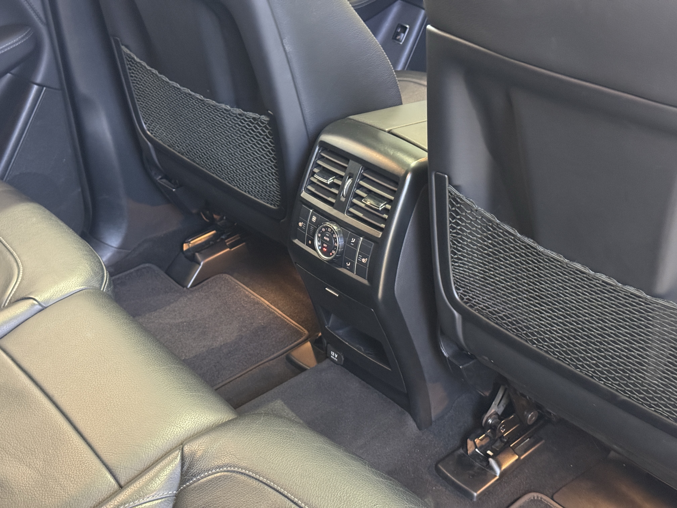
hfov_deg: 39.7
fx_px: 939
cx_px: 338
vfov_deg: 30.3
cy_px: 254
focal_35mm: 48
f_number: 1.78
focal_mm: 6.76
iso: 640
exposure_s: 1/20
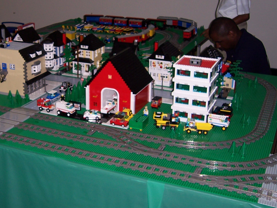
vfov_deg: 27.0
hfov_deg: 34.8
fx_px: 432
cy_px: 85
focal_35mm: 54
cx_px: 72
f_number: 3
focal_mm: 6
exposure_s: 1/60
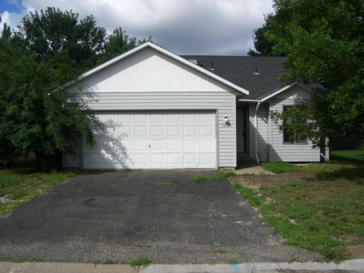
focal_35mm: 38
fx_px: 400
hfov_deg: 49.0
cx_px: 182
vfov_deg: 37.7
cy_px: 136
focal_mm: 6.2
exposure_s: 1/800
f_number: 4.3
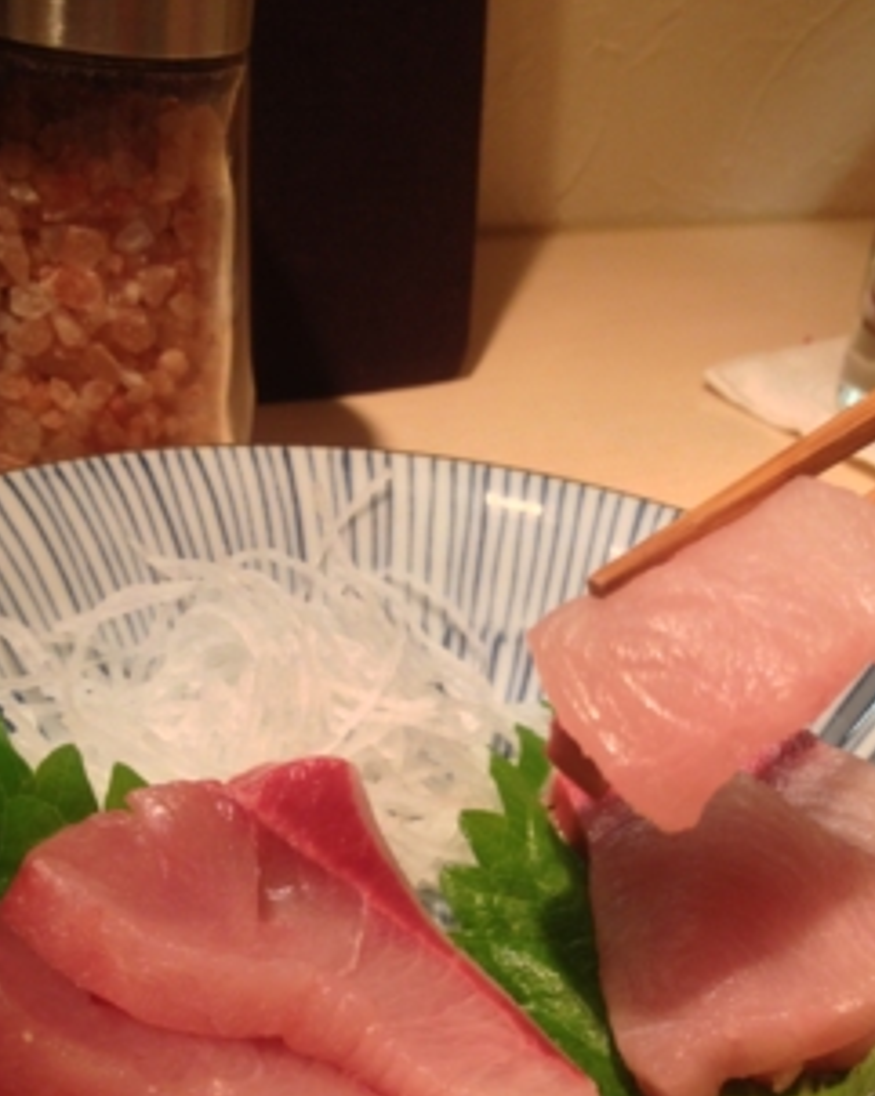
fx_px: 1653
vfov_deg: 36.1
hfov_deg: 29.5
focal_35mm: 51
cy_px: 769
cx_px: 559
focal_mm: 4.28
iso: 80
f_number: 2.4
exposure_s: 1/20
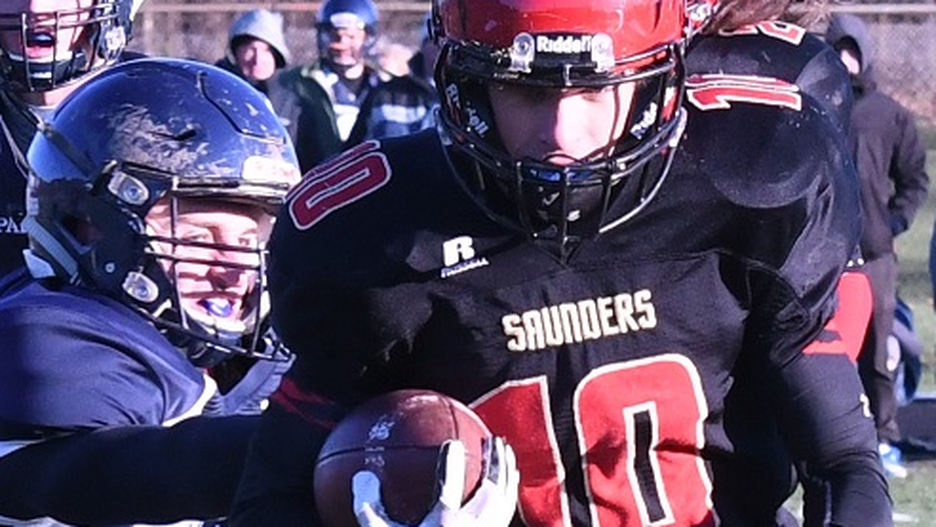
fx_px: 7845
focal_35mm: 316
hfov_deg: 6.8
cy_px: 659
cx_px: 402
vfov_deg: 3.8
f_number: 7.1
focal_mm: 80
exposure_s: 1/1000
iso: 900
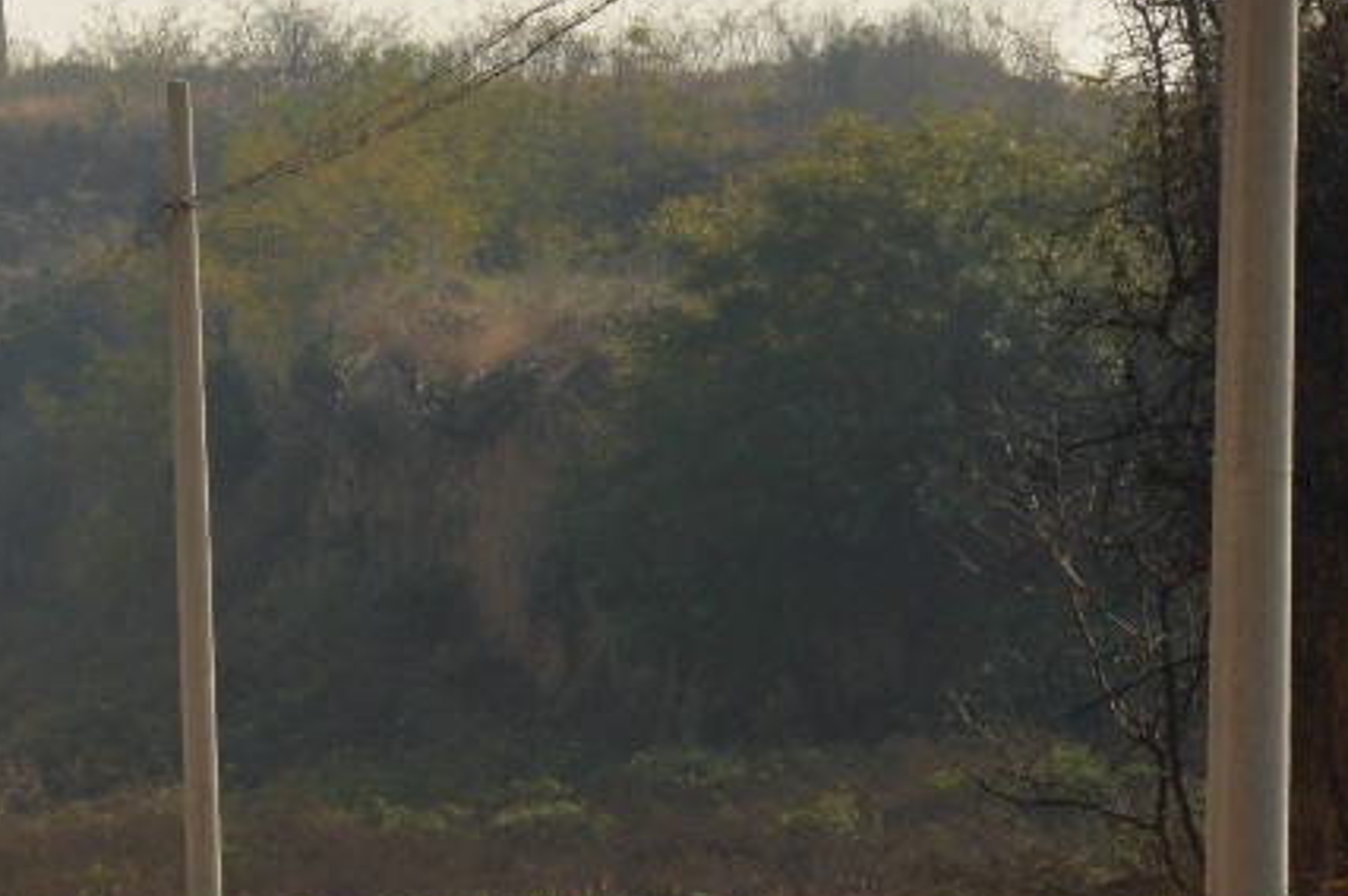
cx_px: -76
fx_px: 17879
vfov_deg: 2.9
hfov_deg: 4.3
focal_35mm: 478
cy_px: -58
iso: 200
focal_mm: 85
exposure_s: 1/250
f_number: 13
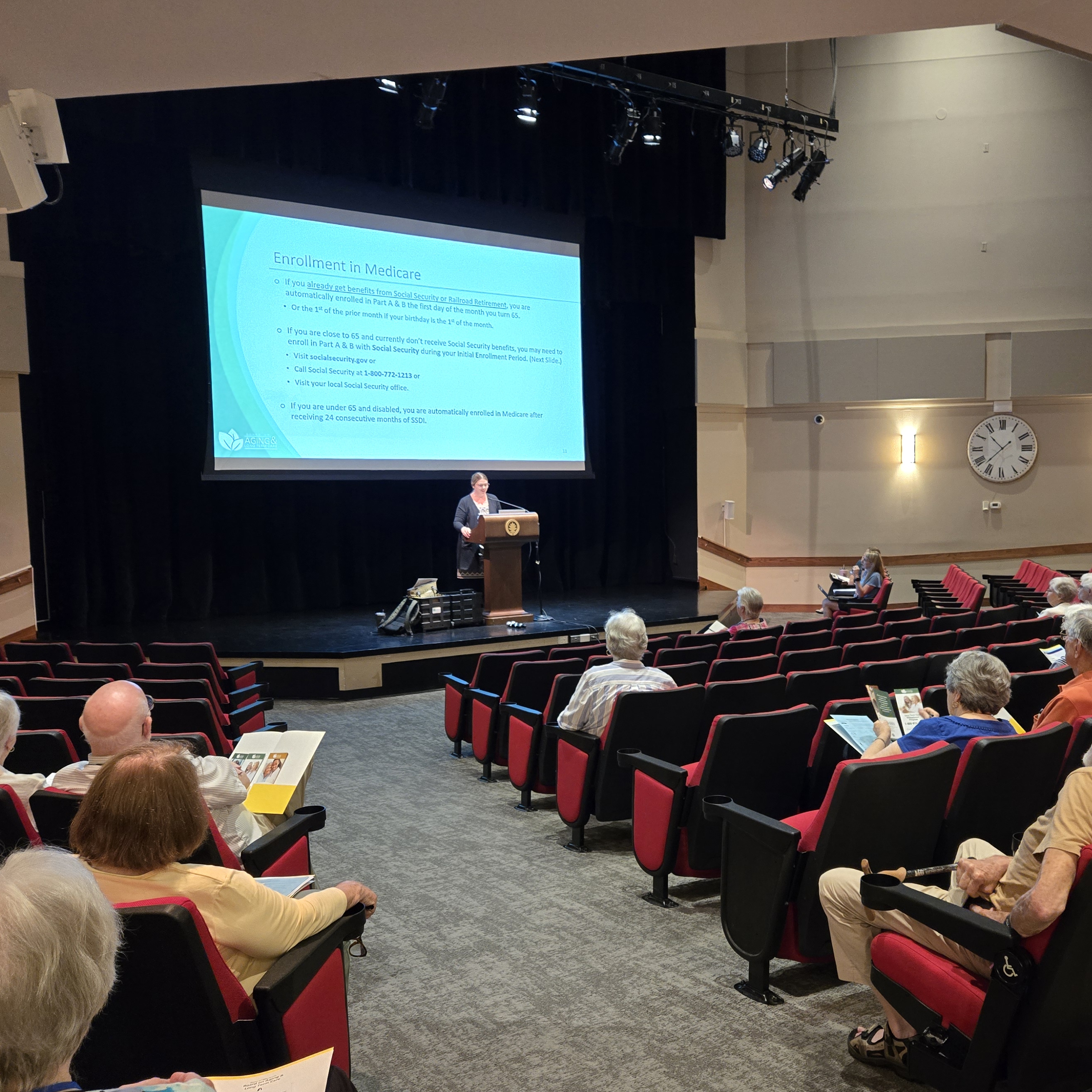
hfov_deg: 52.1
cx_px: 665
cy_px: 598
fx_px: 1106
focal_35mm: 31
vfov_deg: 52.5
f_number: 1.8
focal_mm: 5.4
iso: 500
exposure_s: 1/60
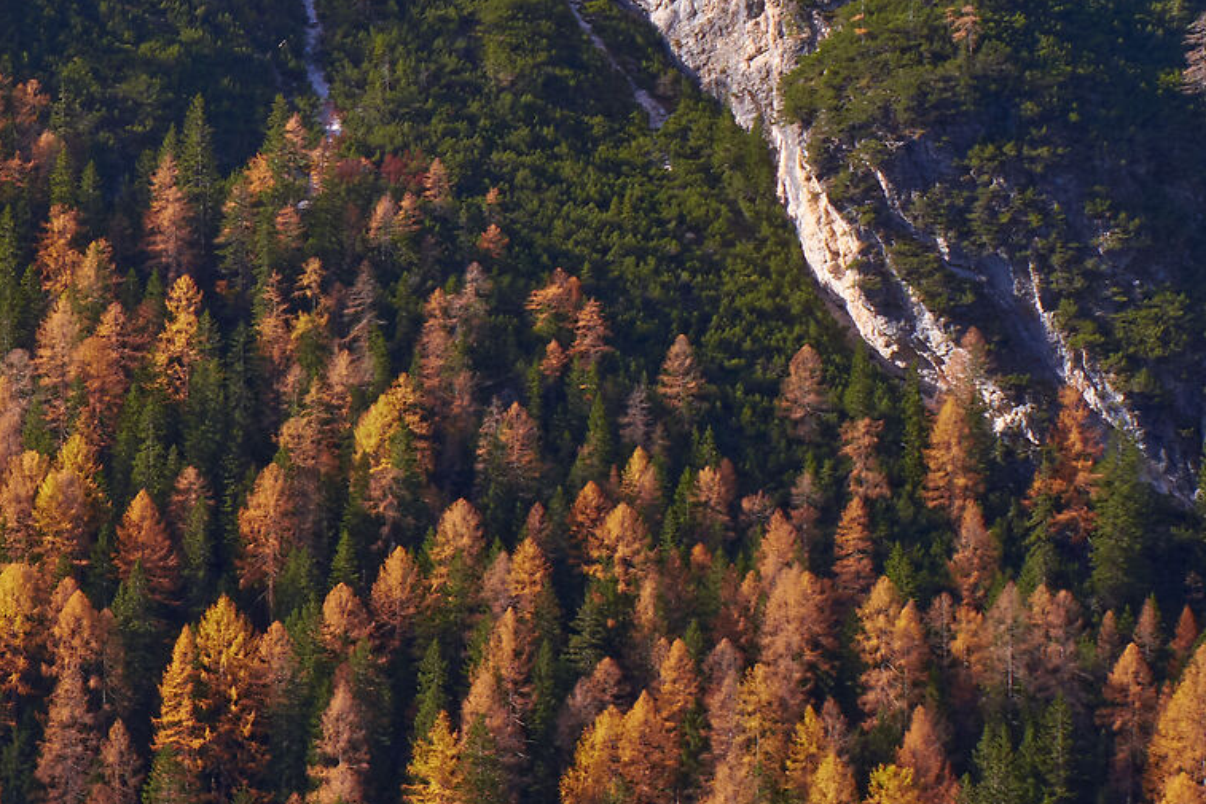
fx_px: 3719
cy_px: 697
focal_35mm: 111
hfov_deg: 16.6
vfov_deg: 12.3
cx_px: -668
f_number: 8
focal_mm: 23
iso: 250
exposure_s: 1/180
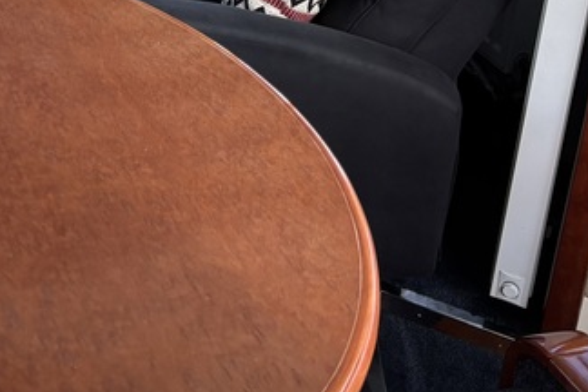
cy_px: -354
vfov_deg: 12.3
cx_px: -278
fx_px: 1633
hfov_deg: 18.3
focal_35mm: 100
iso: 64
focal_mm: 5.96
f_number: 1.6
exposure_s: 1/121
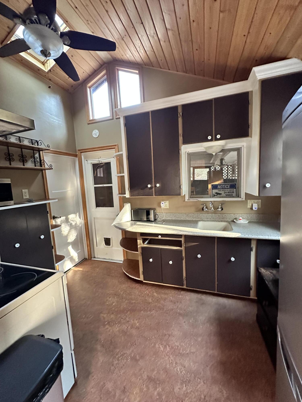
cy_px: 201
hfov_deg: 85.7
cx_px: 151
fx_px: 163
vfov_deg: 102.1
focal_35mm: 14
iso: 640
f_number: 2.2
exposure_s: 1/60
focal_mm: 2.22
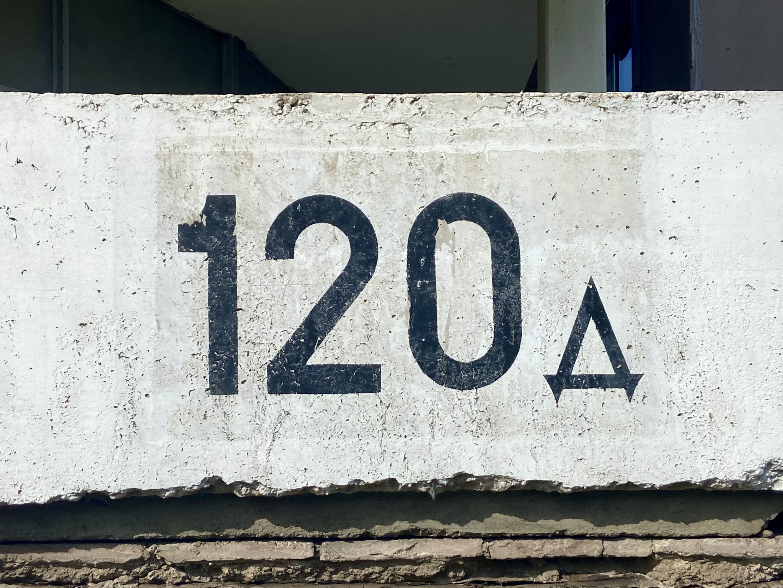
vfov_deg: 53.1
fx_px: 588
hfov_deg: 67.3
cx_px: 392
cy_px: 294
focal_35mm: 26
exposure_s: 1/6410
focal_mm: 4.25
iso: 32
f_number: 1.8
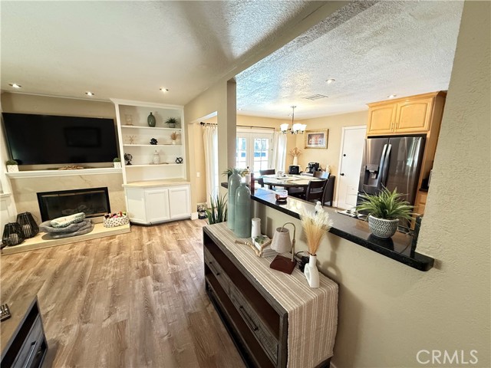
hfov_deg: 102.1
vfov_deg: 85.7
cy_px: 184
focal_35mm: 14
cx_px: 246
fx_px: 199
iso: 640
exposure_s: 1/60
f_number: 2.2
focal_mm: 2.22
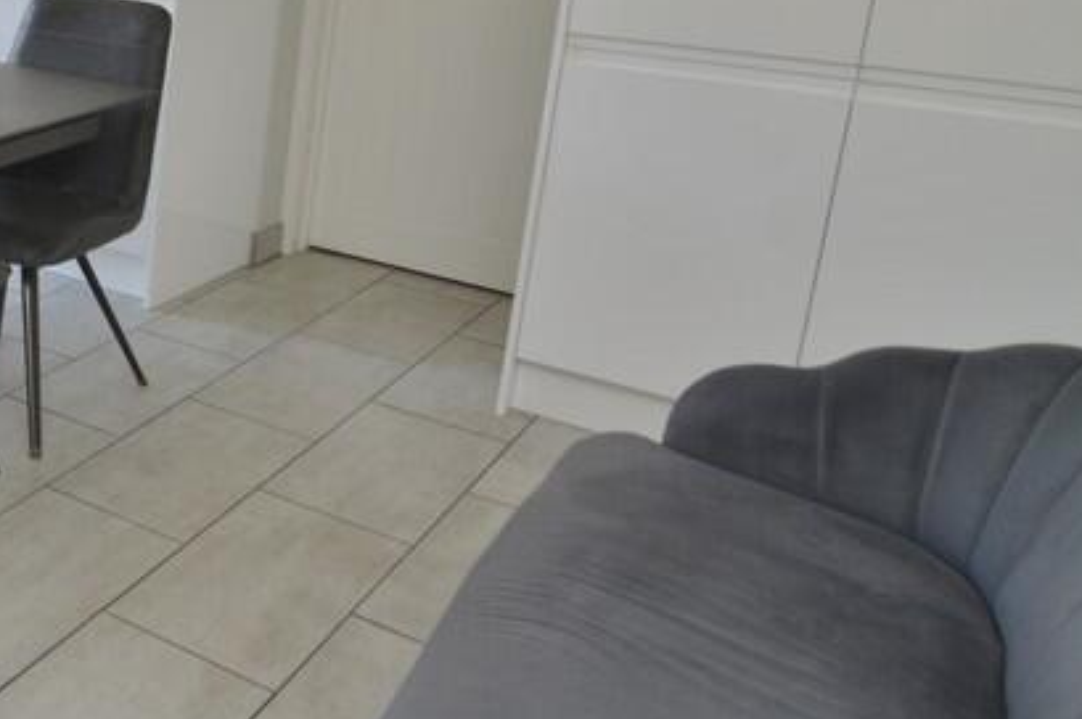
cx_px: -241
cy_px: 119
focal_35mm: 41
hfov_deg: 35.9
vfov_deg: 31.4
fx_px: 1239
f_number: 5.6
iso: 400
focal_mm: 11
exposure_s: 1/60
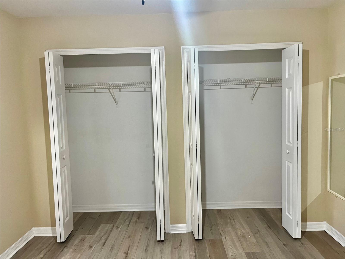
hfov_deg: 67.3
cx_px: 172
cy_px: 130
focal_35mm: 26
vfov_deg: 53.1
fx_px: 259
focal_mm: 5.1
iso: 200
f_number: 1.6
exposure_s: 1/60
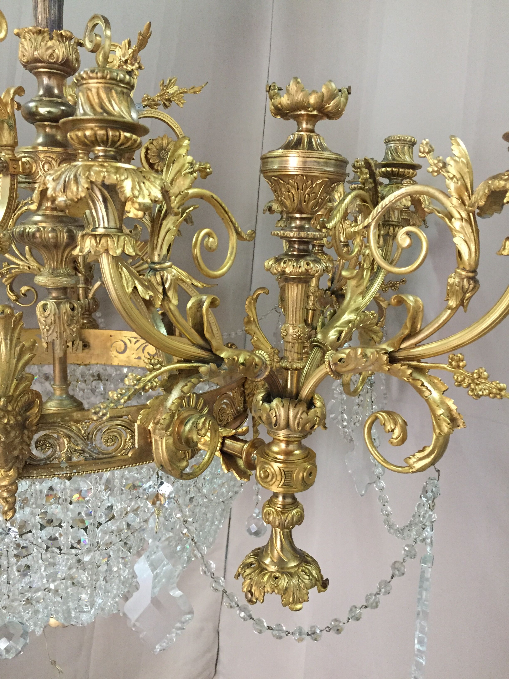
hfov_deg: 48.2
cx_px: 254
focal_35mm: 29
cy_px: 340
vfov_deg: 61.7
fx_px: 569
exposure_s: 1/25
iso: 250
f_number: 2.2
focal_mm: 4.15
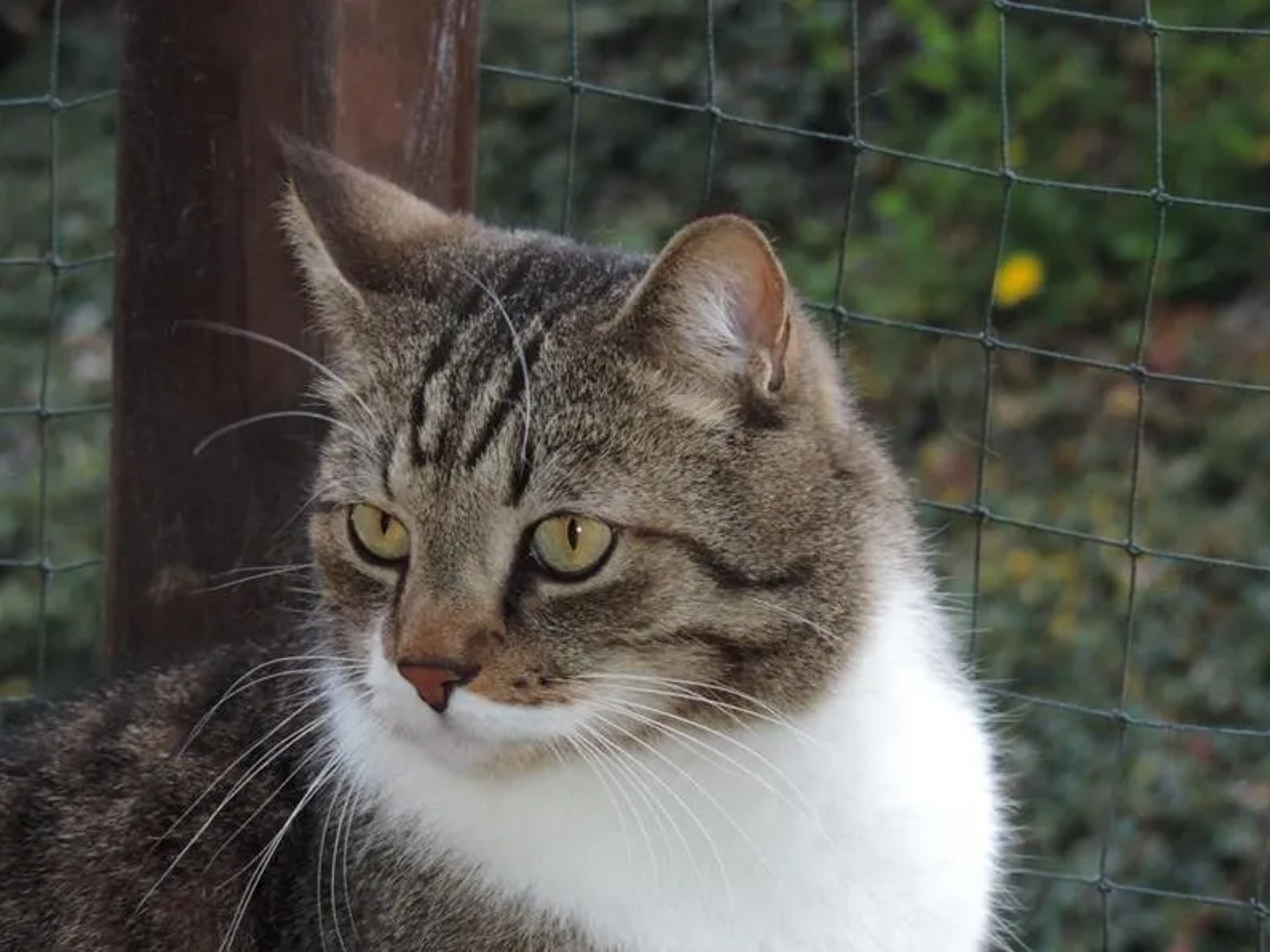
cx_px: 636
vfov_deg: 8.7
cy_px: 478
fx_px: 6273
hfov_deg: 11.6
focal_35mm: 171
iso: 200
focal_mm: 30.3
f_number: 4.5
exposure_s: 1/60
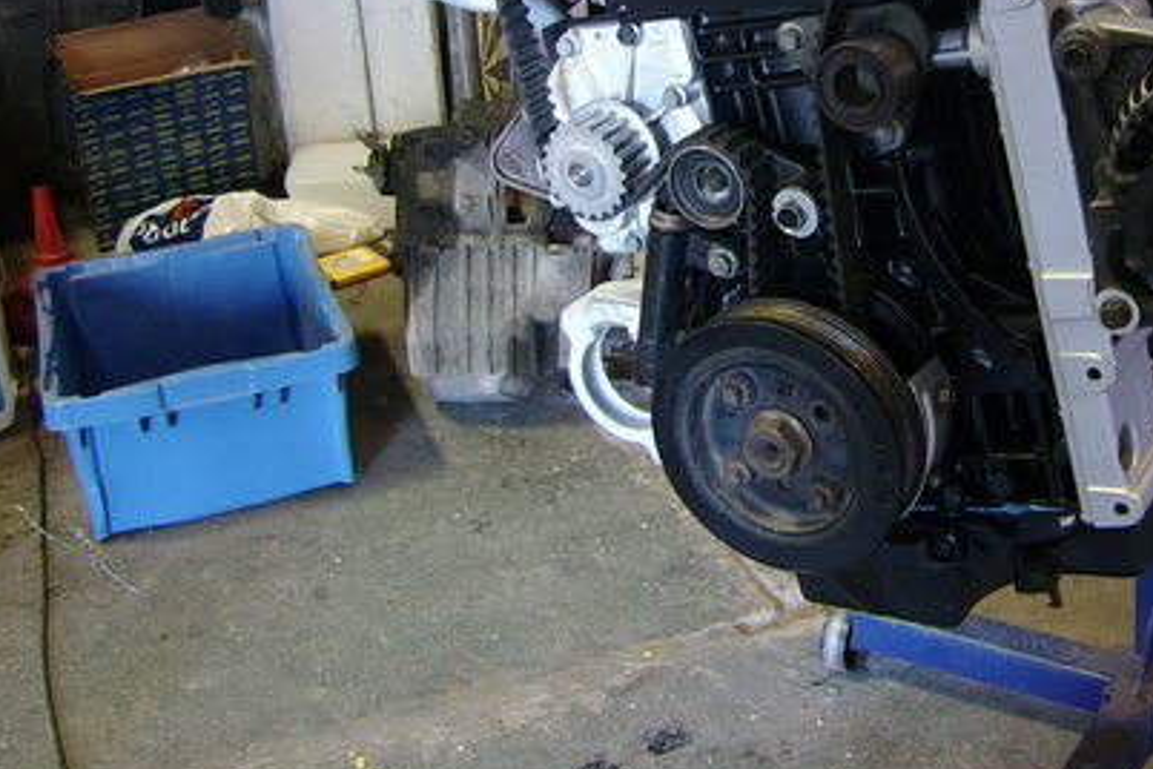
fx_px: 1857
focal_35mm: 58
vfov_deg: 22.9
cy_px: 121
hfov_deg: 34.1
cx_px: 800
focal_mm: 5.95
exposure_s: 1/4
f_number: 2.8
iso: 100
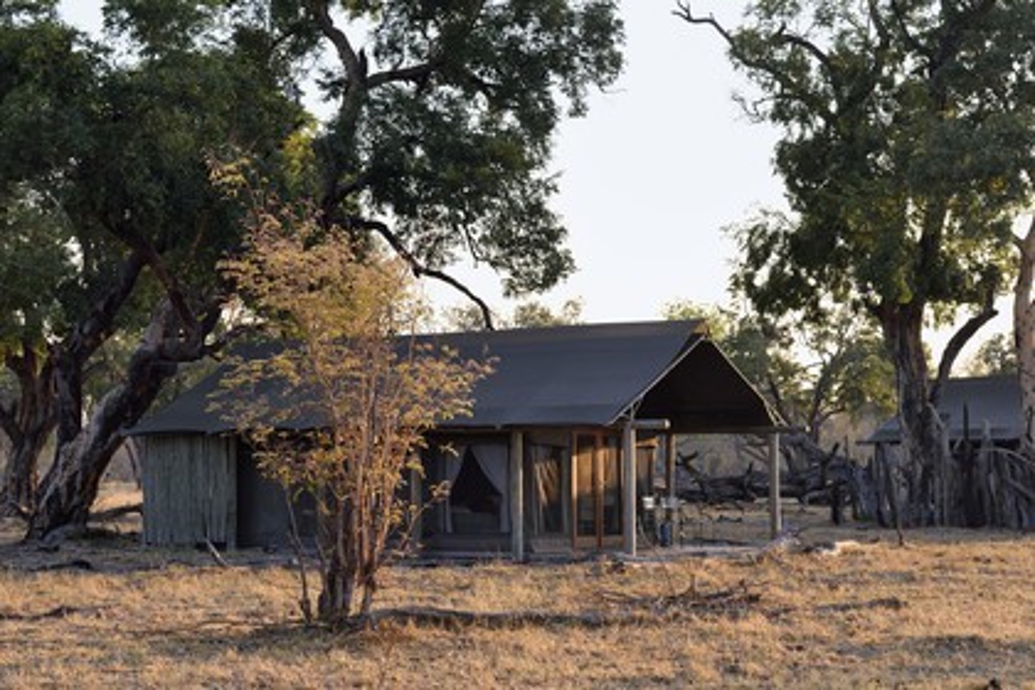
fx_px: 2012
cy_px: 345
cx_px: 518
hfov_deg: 28.8
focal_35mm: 70
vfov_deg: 19.5
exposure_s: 1/125
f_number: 10
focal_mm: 70
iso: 400
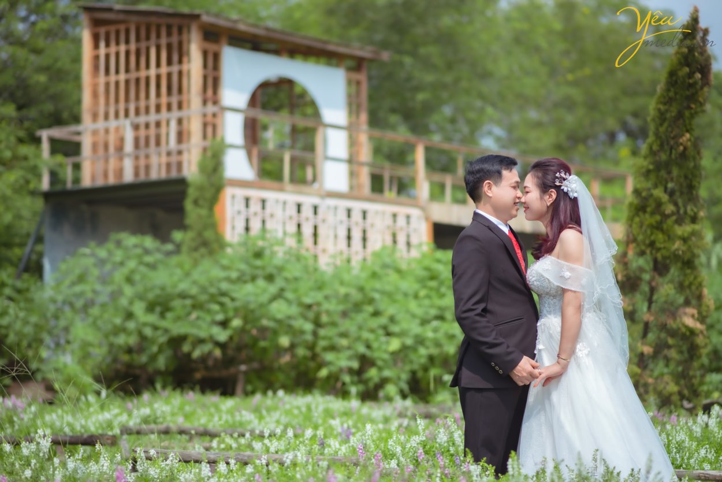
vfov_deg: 16.1
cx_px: 361
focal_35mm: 85
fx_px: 1705
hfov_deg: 23.9
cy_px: 241
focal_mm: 85
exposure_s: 1/2500
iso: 100
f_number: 2.5
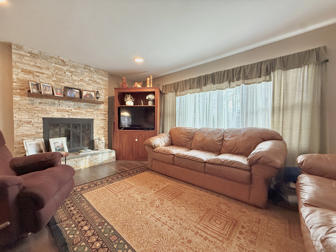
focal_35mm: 14
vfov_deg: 85.7
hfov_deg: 102.1
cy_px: 126
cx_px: 168
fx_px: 136
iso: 250
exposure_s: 1/120
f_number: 2.2
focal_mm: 2.22
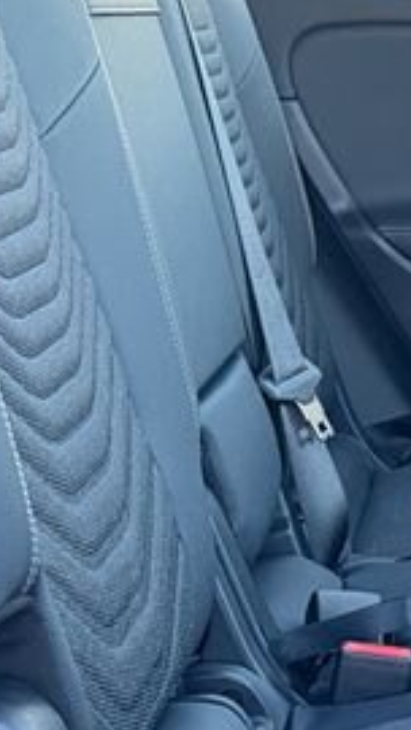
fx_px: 1917
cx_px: 957
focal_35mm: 99
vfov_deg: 21.5
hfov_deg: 10.6
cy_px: 278
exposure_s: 1/60
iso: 800
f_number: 1.78
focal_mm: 6.76
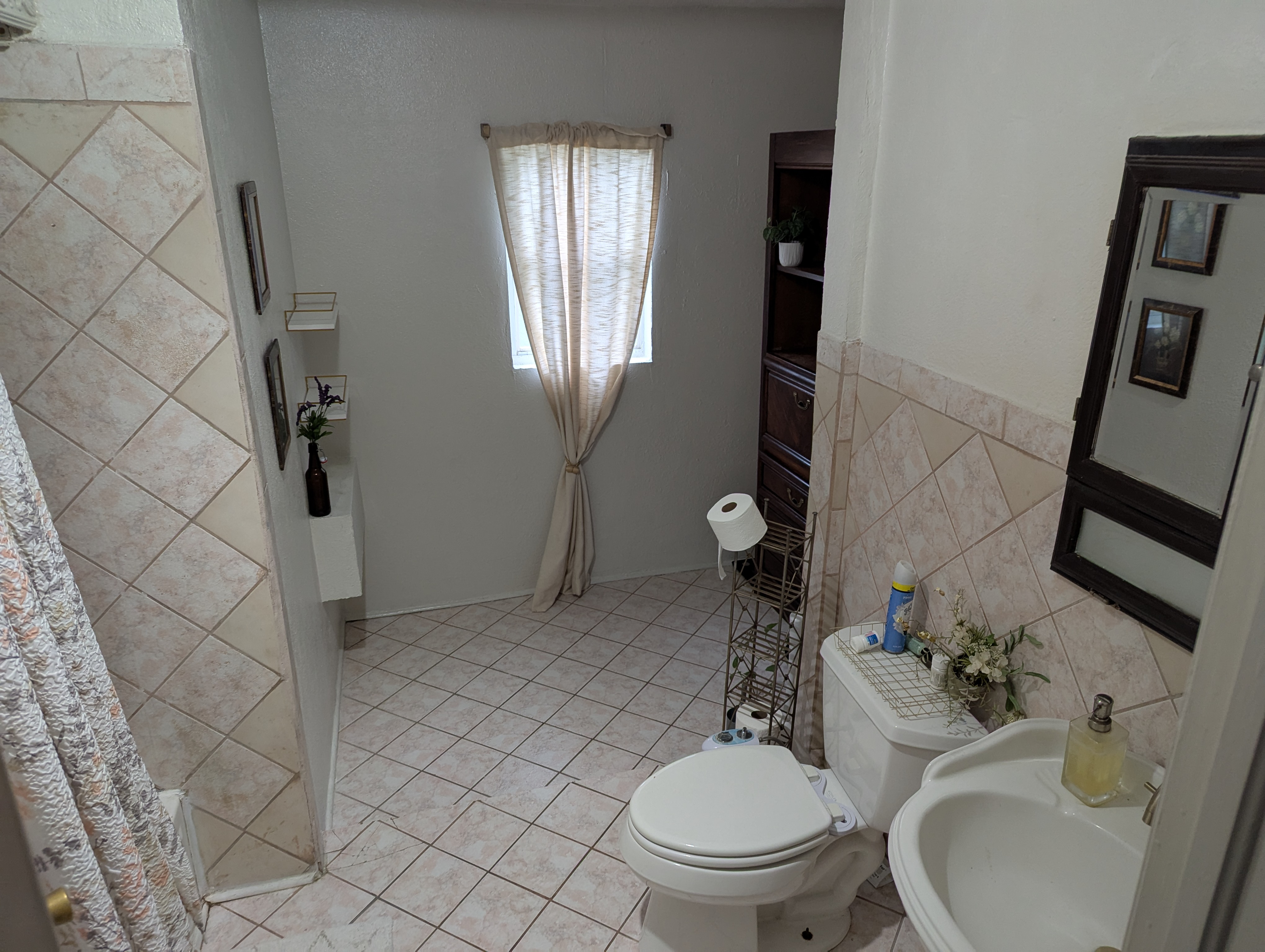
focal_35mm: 24
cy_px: 476
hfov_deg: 71.5
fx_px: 878
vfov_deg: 56.9
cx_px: 632
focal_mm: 6.81
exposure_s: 1/24
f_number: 1.85
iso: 164
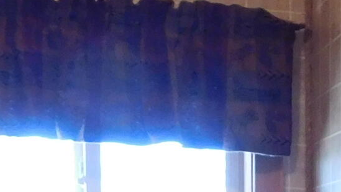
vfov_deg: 8.3
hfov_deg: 14.7
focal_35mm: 137
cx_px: 490
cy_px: 432
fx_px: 1239
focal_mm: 4
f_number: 3
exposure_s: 1/30
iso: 280
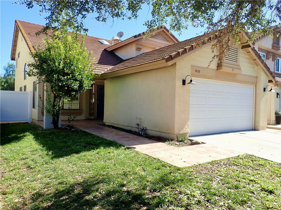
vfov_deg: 54.9
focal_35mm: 25
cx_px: 140
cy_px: 105
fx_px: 203
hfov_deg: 69.4
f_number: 2.8
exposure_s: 1/640
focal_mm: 4.5
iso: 100
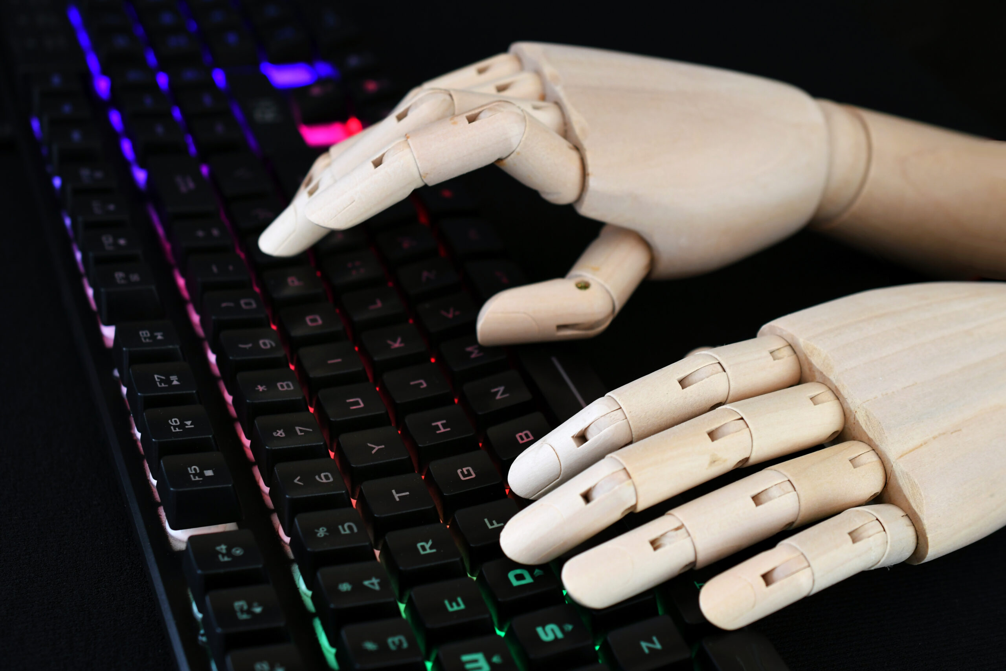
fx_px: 1677
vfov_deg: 22.6
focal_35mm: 60
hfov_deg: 33.4
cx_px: 503
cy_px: 336
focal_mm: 40
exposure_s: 1/50
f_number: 5.6
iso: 640
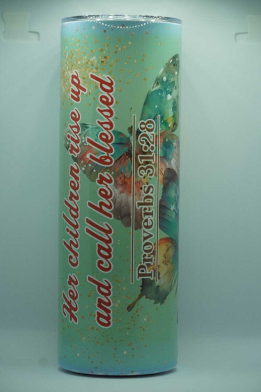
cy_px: 196
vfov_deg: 16.3
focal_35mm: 126
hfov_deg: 10.9
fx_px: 1370
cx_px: 130
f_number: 5.6
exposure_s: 1/160
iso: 250
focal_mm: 84
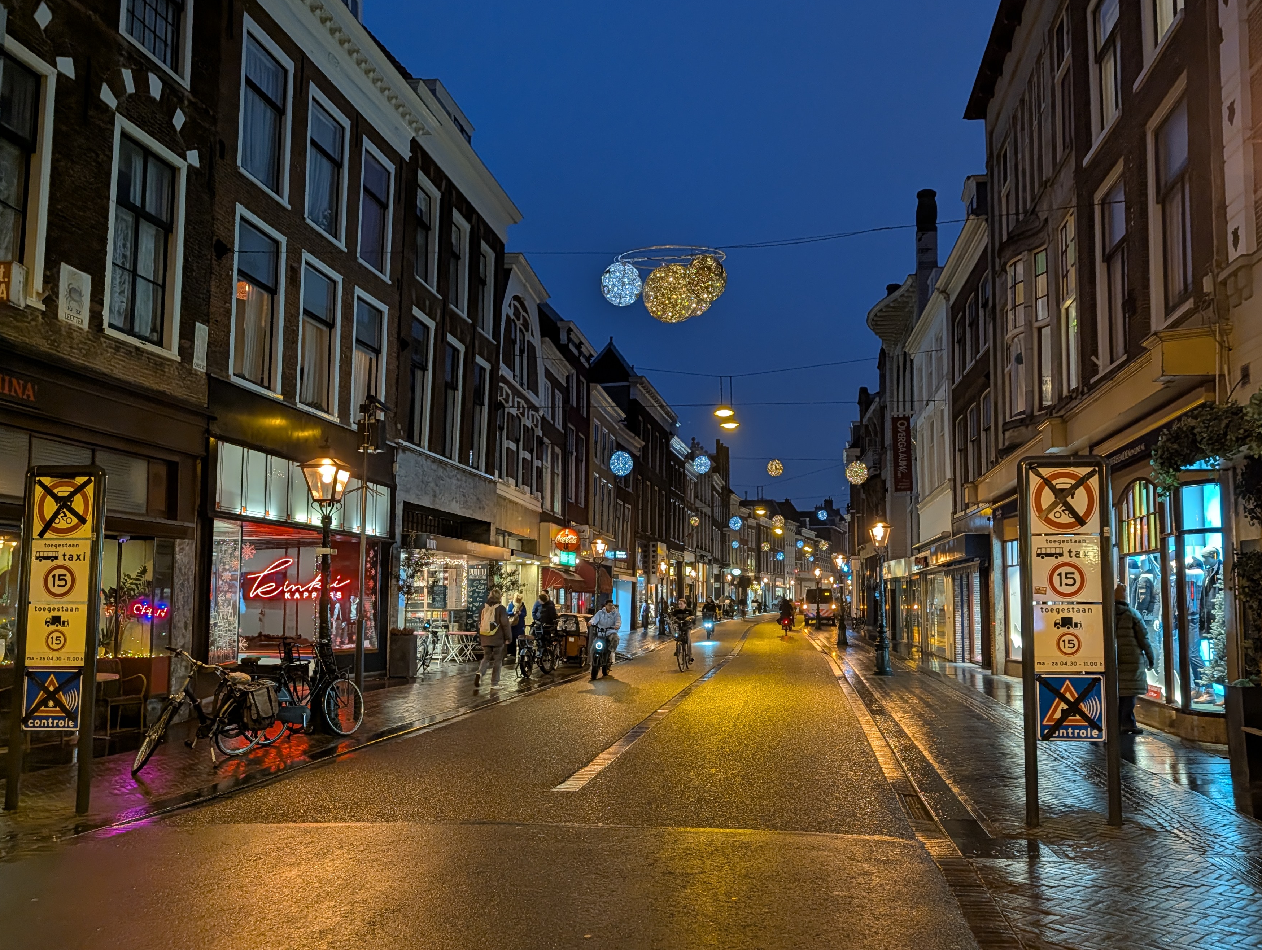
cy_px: 504
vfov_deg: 49.8
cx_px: 712
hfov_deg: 63.1
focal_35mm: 28
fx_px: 1022
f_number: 1.68
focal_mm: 6.9
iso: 392
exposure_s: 1/116
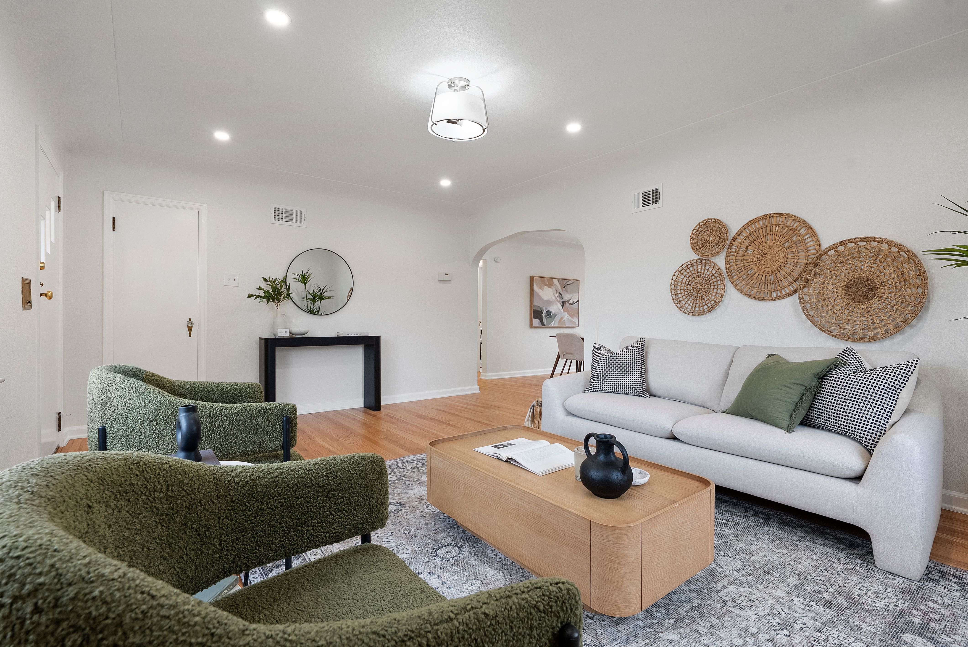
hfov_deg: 93.2
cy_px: 324
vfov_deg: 70.5
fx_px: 457
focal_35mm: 17
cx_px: 484
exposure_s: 1/13
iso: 640
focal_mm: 17
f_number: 9
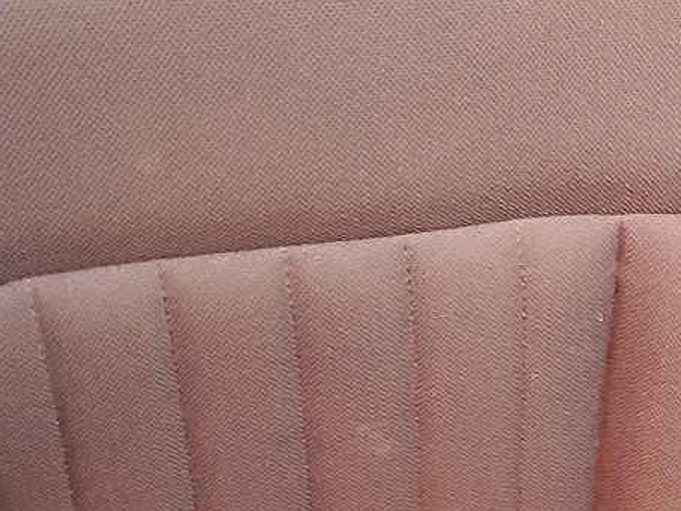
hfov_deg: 20.1
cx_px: 806
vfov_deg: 15.6
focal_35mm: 92
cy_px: 562
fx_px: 1810
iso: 257
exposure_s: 1/60.2
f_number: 1.5
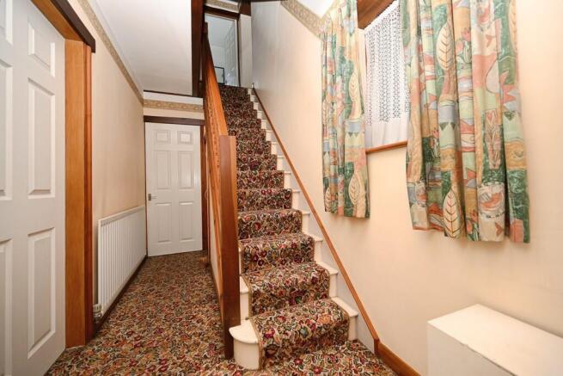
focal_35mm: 14
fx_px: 219
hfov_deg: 104.2
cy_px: 188
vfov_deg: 81.2
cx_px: 282
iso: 100
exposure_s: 1/60
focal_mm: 14
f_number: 4
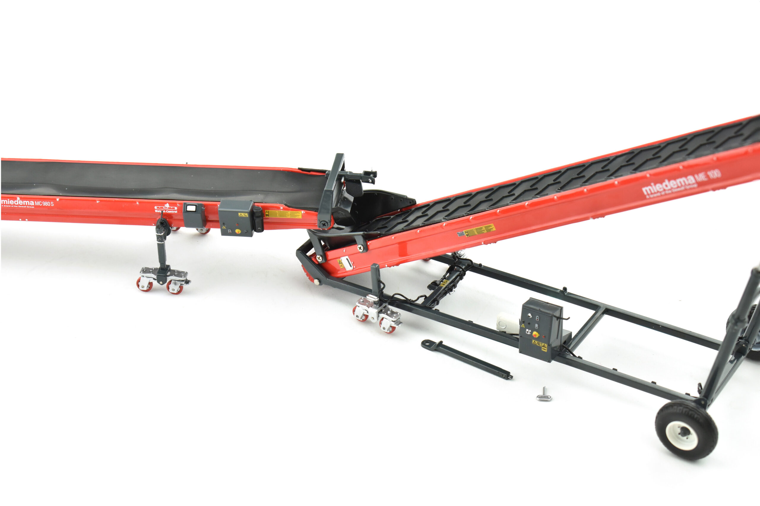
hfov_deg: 24.6
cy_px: 253
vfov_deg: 16.5
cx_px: 380
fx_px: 1741
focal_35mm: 82
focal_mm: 55
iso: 640
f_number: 5.6
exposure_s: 1/320
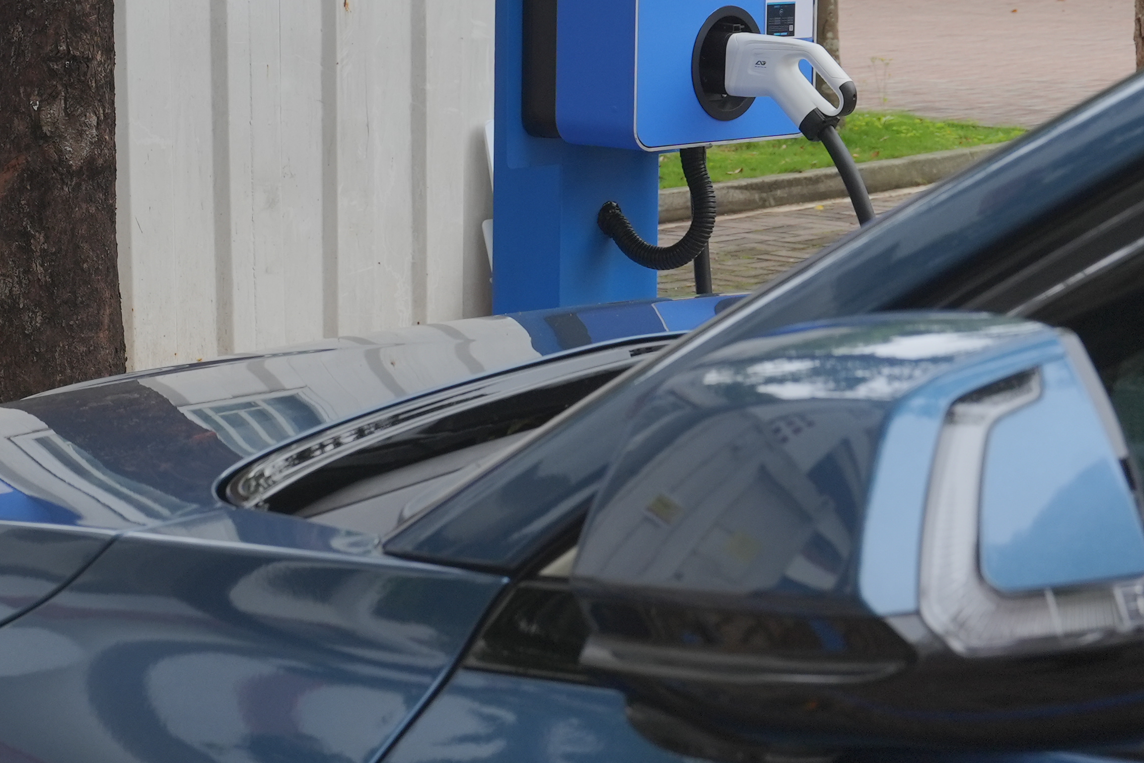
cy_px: 29
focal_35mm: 102
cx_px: 384
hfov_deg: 20.0
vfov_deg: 13.3
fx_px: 3241
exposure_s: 1/160
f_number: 8
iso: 250
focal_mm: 34
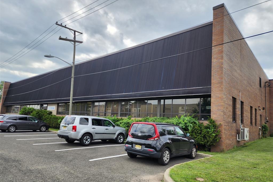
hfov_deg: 73.8
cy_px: 102
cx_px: 137
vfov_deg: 53.0
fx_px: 182
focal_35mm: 24
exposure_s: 1/629
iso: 12
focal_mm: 6.4
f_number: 1.8
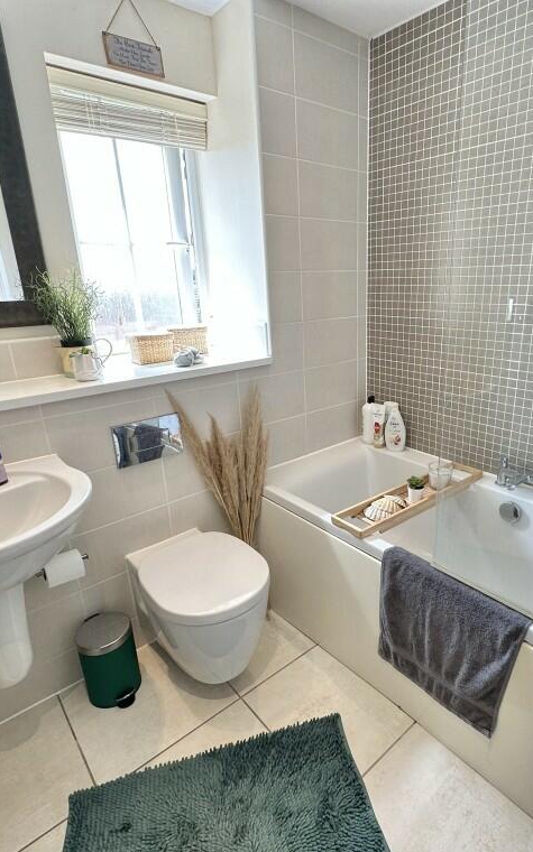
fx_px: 465
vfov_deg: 85.1
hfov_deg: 59.1
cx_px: 321
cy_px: 429
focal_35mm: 20
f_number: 2.2
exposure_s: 1/100
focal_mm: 2.22
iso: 80
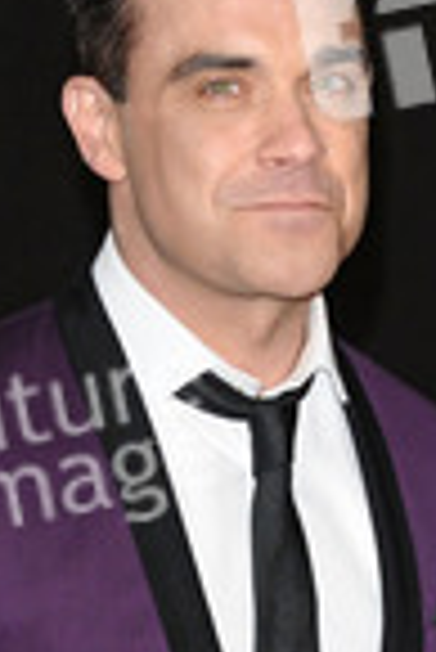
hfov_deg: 3.3
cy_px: 688
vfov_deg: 5.0
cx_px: 119
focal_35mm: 414
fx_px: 7503
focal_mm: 100
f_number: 4.5
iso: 320
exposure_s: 1/200
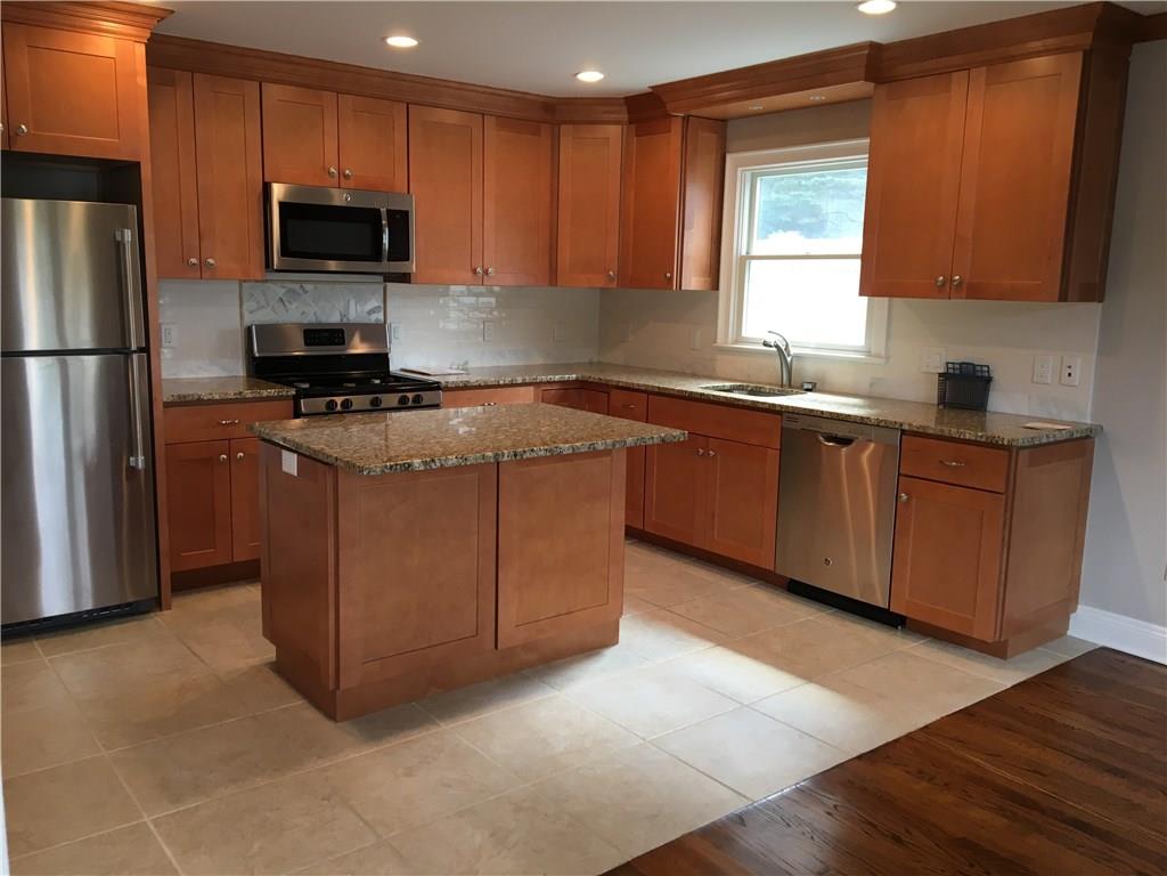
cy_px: 438
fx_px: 978
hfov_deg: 61.7
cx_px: 584
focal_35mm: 29
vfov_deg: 48.2
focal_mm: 4.15
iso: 50
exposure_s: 1/30
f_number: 2.2
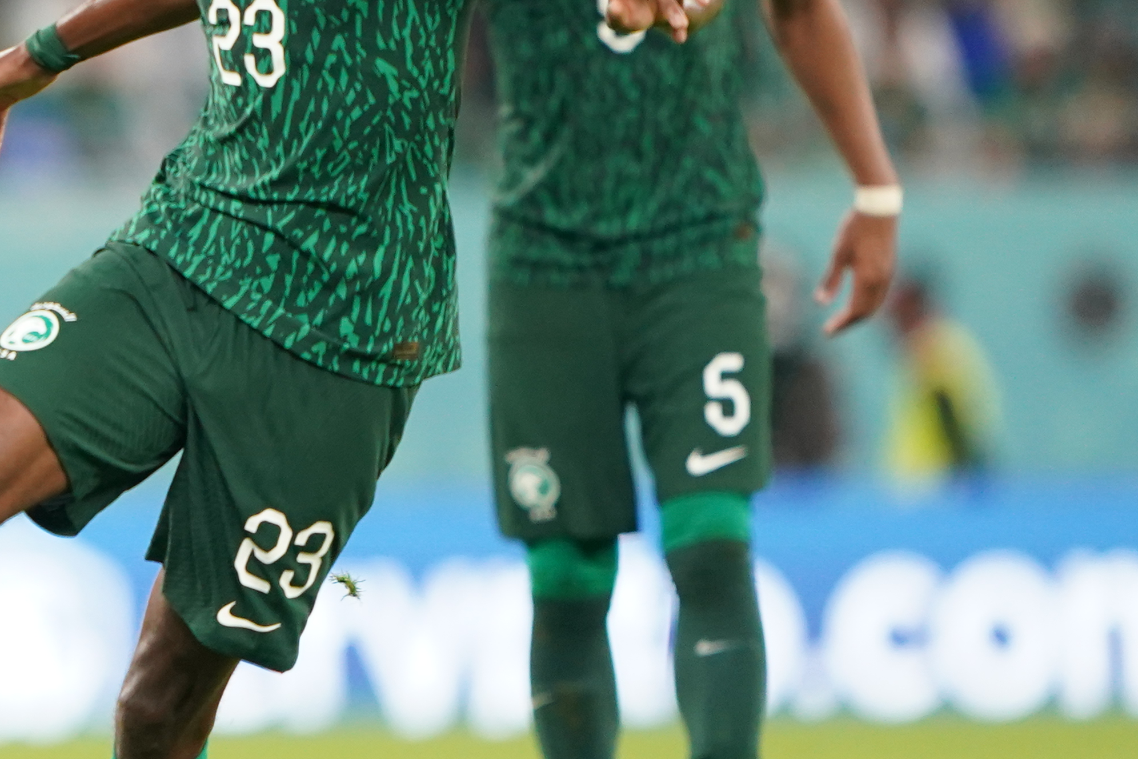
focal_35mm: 1205
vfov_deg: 1.1
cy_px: 271
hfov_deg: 1.7
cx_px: -356
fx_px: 38088
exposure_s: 1/1250
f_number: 2.8
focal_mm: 400
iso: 2000
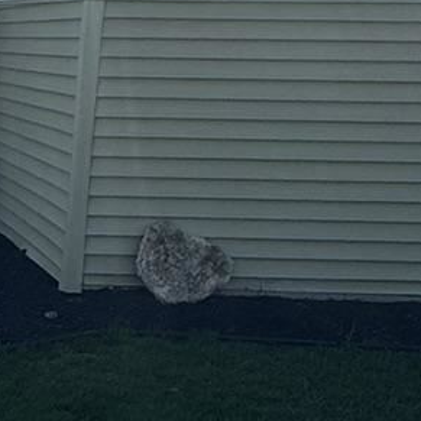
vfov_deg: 19.9
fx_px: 1197
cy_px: 190
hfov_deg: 16.7
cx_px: -333
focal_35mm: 87
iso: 40
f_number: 2.2
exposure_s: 1/1346
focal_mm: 2.22
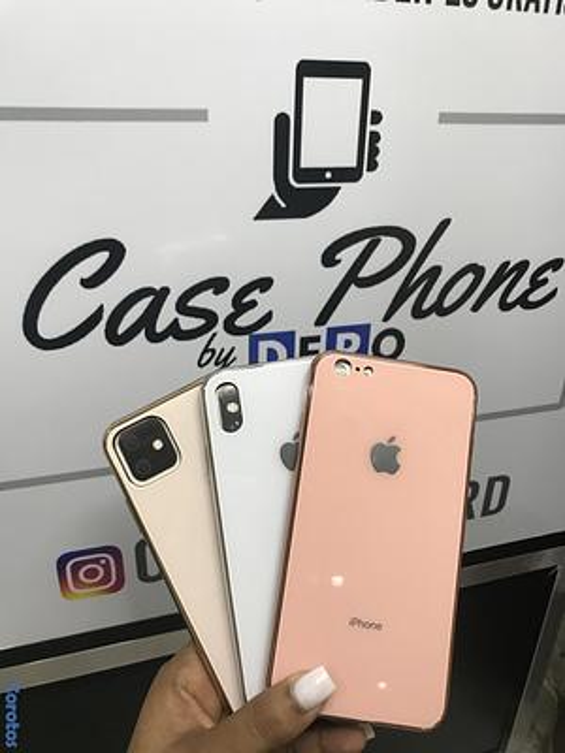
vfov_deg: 63.4
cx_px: 282
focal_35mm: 28
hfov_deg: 49.7
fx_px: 609
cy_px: 376
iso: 25
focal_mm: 3.99
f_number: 1.8
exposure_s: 1/40
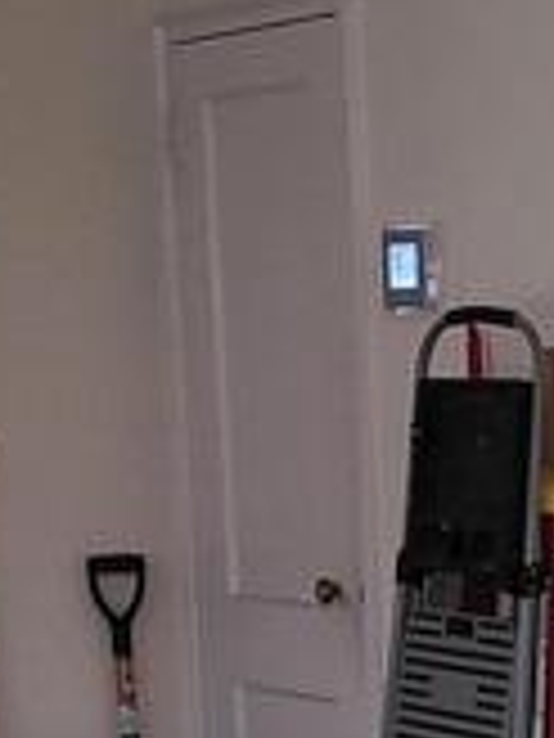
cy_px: 999
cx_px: 658
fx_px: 2603
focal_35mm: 122
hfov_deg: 11.9
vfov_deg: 15.3
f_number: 1.8
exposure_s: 1/17
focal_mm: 5.4
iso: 500
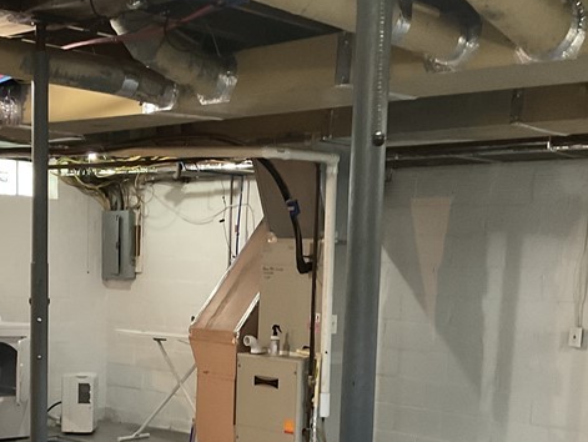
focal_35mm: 63
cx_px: 270
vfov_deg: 22.8
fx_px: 1071
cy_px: 393
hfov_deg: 30.7
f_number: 1.8
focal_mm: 3
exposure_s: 1/40
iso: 200
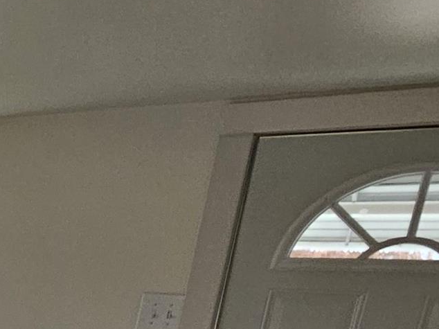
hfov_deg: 19.3
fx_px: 799
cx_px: -422
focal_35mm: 63
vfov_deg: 19.8
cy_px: 510
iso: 250
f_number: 2.2
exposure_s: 1/60
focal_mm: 2.2
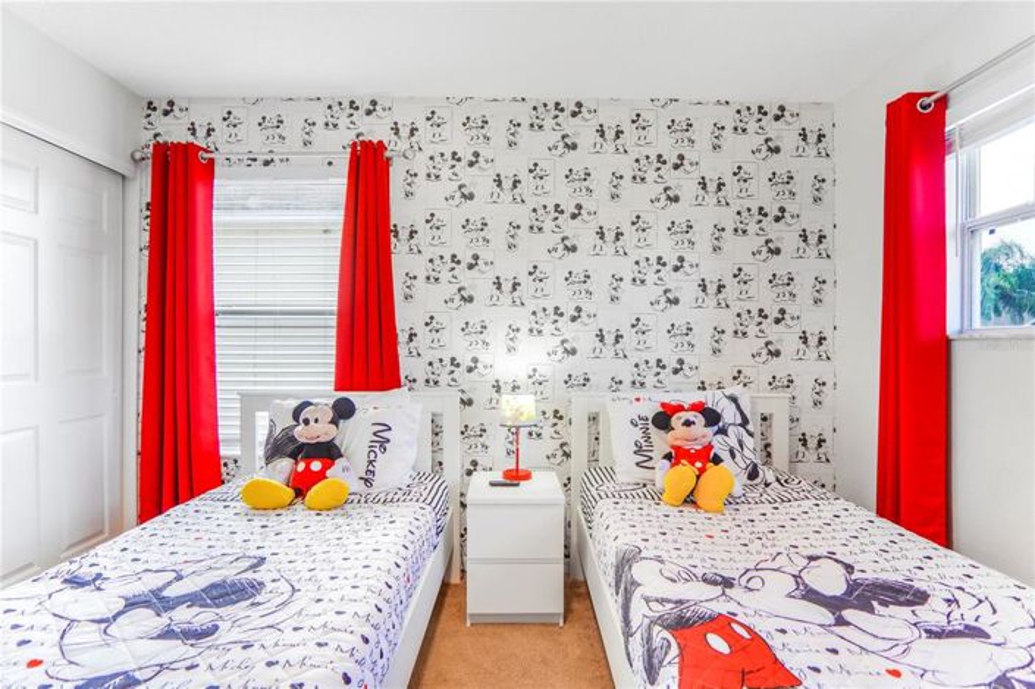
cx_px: 518
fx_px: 517
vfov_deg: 67.3
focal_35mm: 18
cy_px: 344
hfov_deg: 90.0
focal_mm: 12
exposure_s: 1/125
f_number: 4
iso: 400
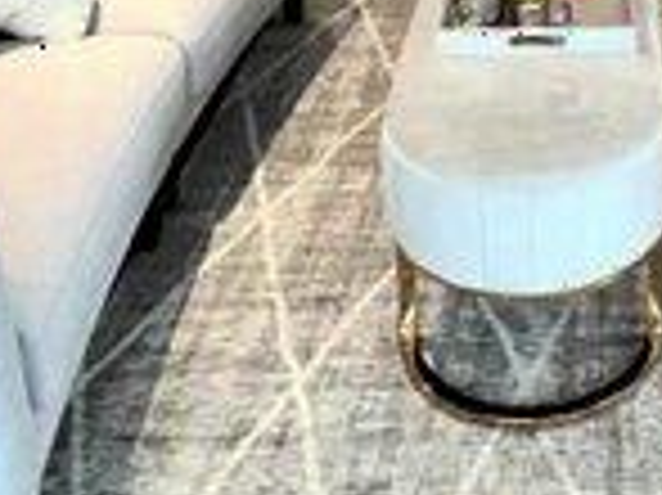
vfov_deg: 19.7
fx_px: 1185
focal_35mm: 62
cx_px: 648
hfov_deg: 29.3
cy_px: -295
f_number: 1.8
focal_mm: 1.57
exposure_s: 1/50
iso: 250
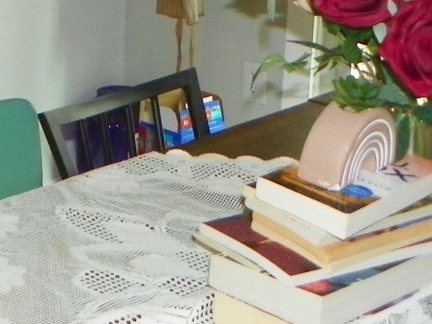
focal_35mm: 96
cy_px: -74
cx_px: -234
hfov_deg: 18.0
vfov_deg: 14.8
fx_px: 1198
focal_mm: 4.6
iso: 200
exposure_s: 1/30
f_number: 2.8
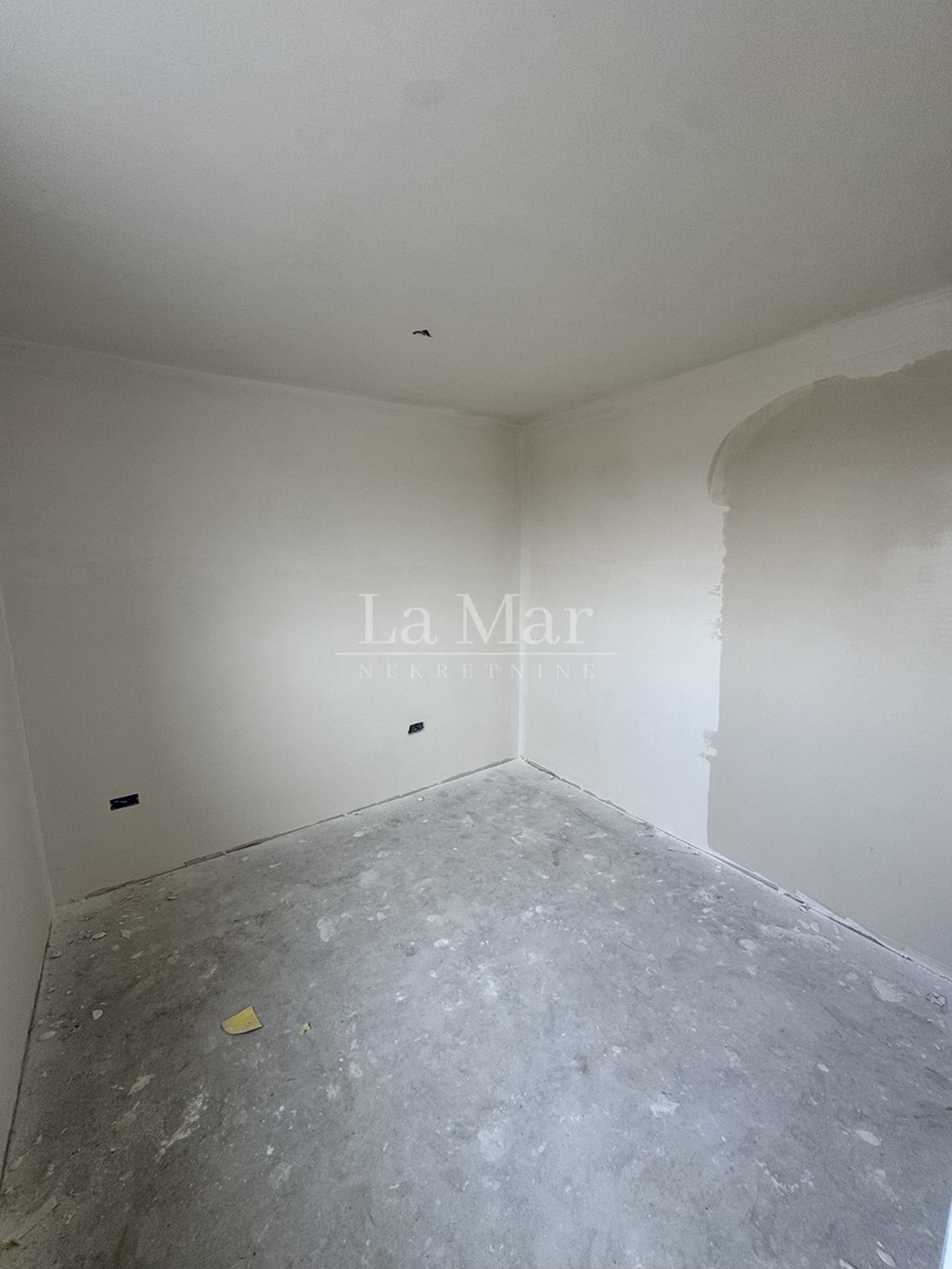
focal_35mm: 14
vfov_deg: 102.1
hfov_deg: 85.7
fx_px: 513
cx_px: 476
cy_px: 634
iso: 80
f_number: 2.2
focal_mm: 2.22
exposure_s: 1/99
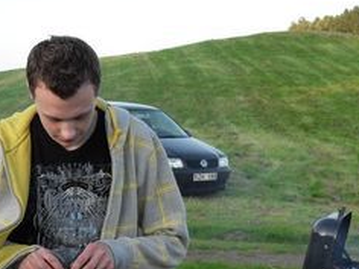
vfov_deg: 19.2
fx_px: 788
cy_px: 220
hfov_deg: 24.4
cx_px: -8
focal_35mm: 76
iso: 80
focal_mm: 6
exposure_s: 1/180
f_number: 2.8
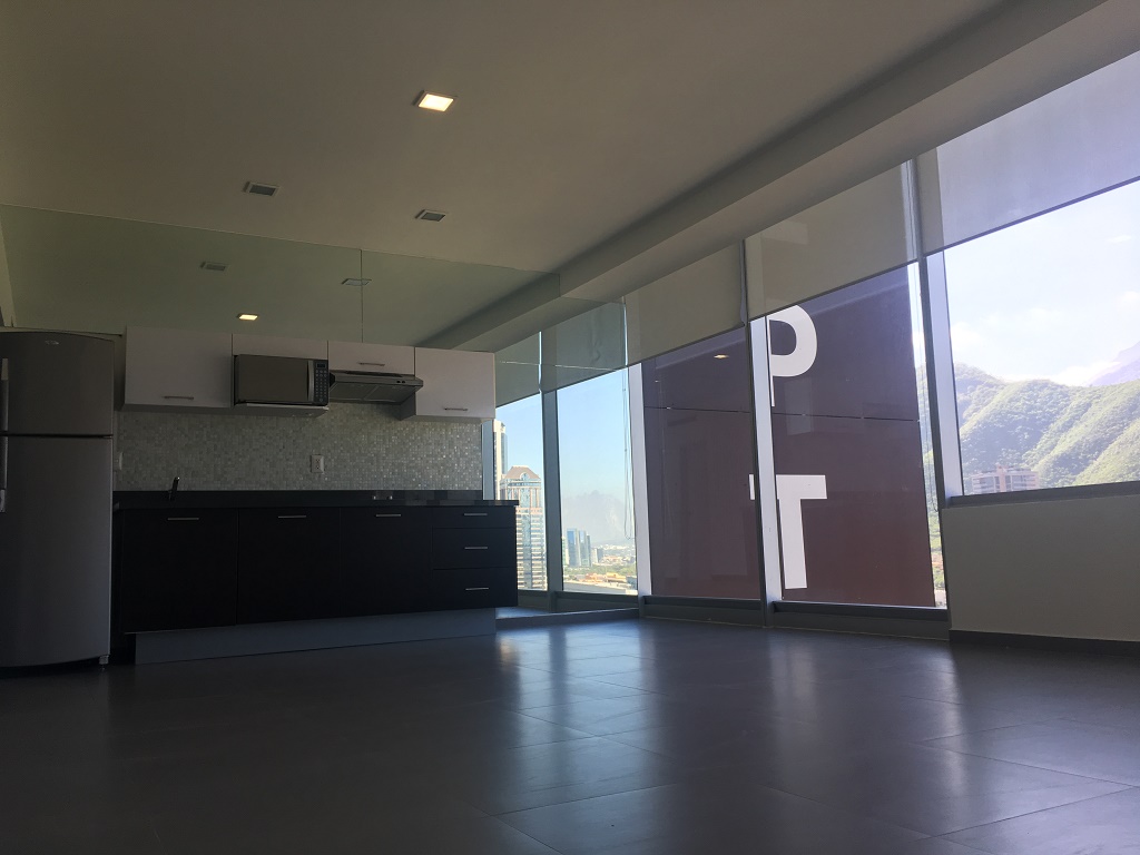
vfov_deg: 48.2
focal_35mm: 29
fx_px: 955
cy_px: 428
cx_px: 570
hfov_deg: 61.7
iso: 32
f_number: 2.2
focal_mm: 4.15
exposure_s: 1/120
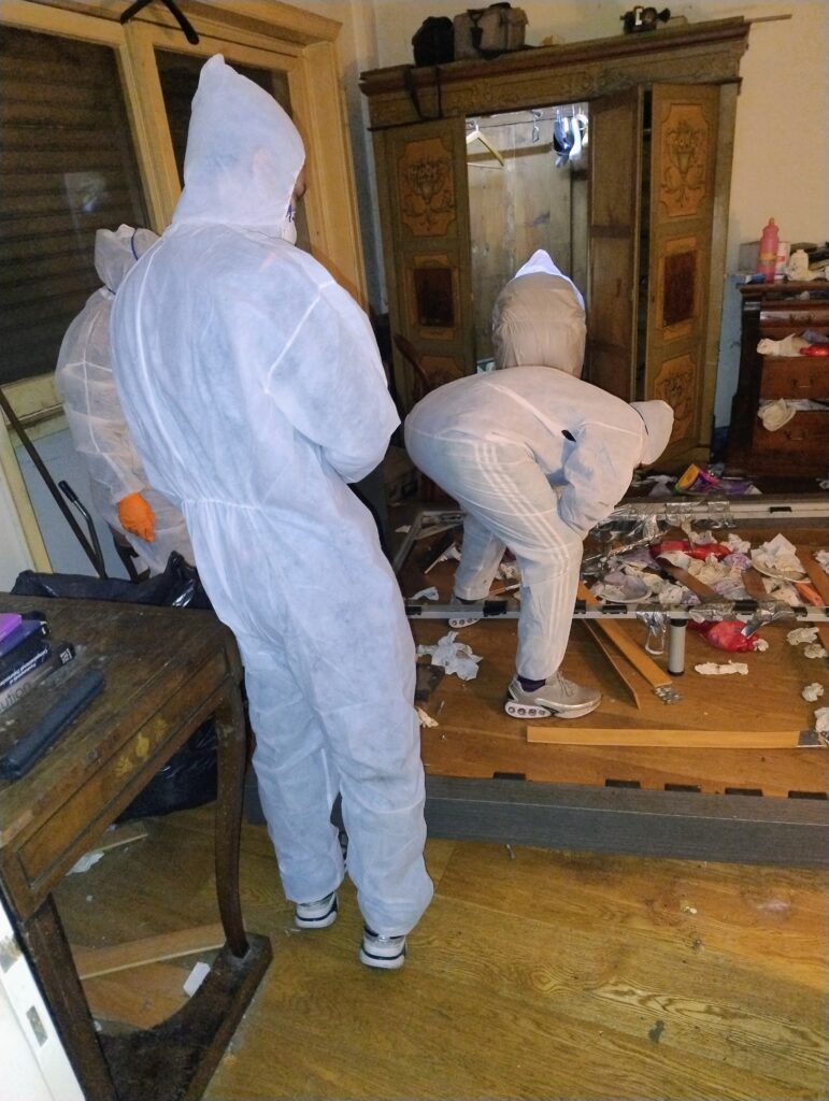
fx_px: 764
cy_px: 550
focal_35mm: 24
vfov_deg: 71.5
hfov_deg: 56.9
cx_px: 414
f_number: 1.8
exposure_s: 1/30
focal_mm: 5.56
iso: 2213
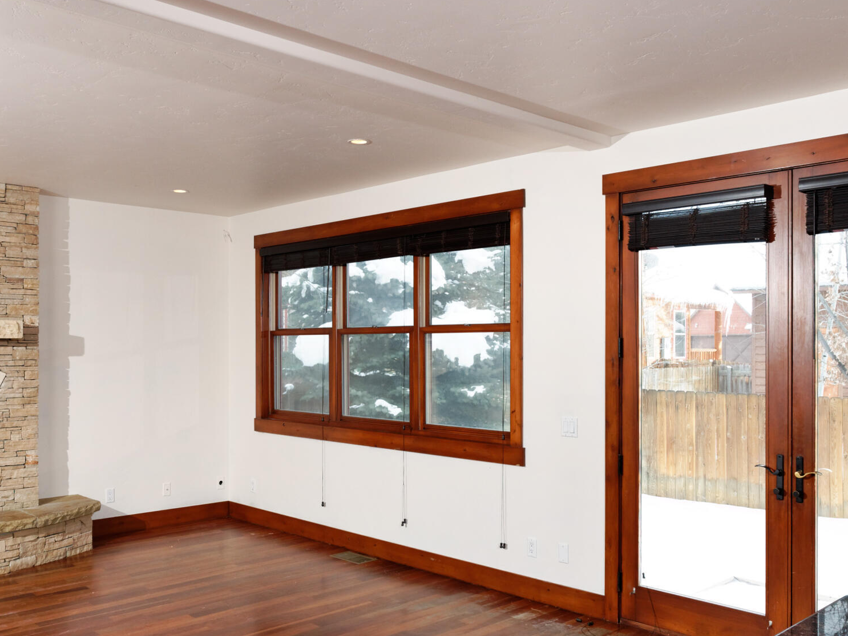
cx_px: 439
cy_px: 367
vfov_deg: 42.8
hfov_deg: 55.3
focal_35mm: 33
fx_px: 809
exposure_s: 1/200
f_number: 8
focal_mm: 17
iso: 500
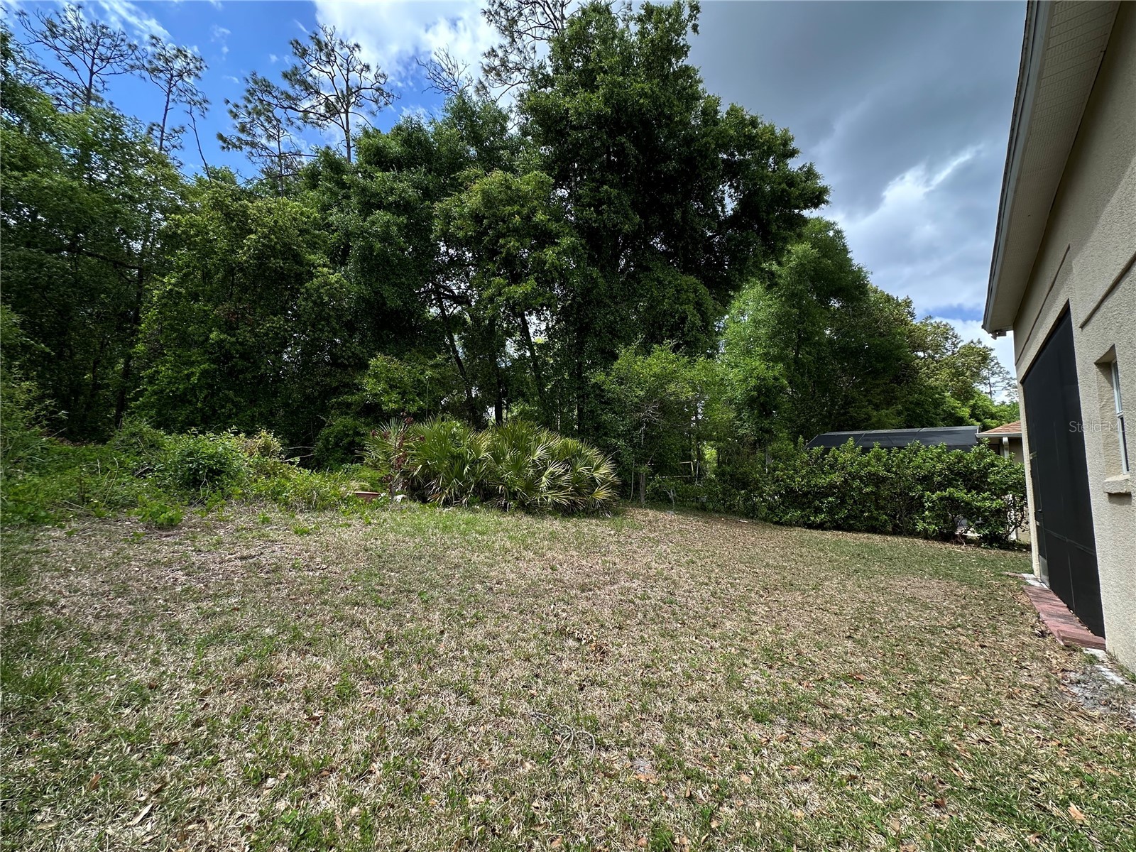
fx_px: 459
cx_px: 568
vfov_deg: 85.7
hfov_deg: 102.1
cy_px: 426
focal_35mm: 14
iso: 40
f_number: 2.2
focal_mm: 2.22
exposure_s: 1/629
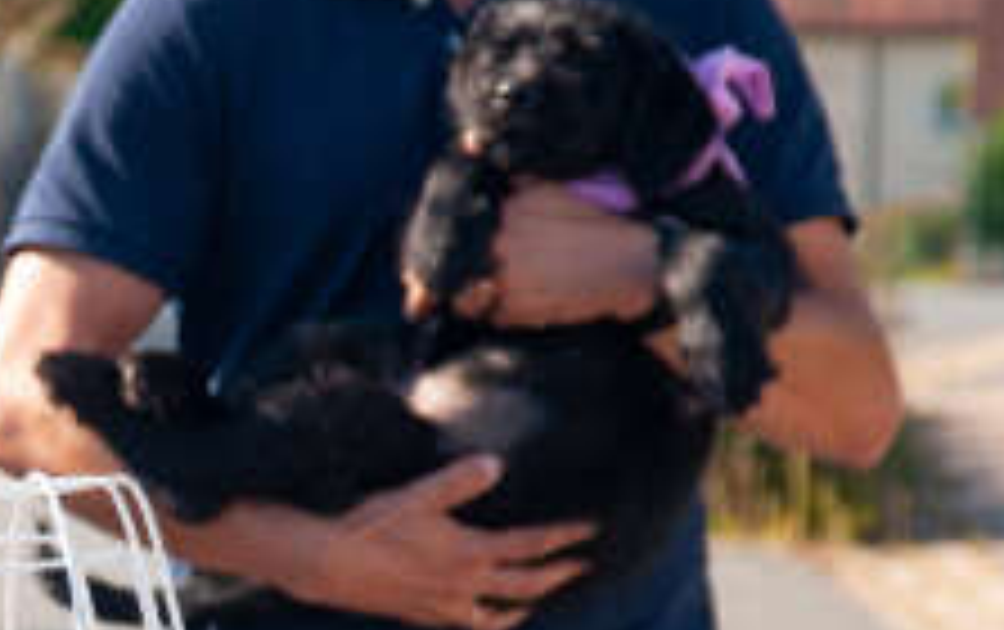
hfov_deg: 5.4
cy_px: 644
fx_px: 10520
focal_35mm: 384
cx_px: -176
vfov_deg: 3.4
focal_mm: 78
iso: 200
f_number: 5.3
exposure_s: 1/400
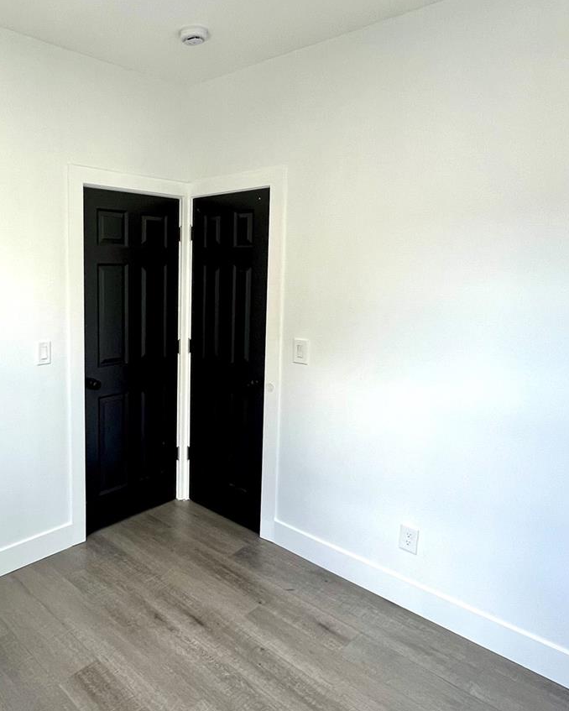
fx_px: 484
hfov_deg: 58.3
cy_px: 327
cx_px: 154
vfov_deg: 72.5
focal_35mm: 23
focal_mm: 1.57
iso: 160
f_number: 1.8
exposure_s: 1/120
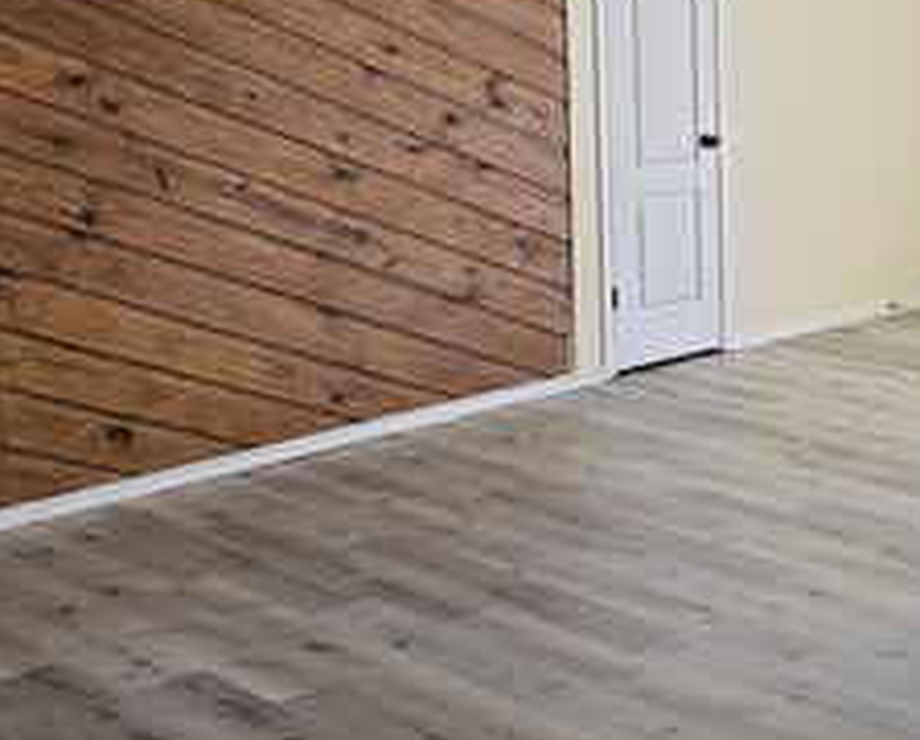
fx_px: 1746
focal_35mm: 64
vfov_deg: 23.4
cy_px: 103
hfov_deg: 28.7
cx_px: 776
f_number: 1.7
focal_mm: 6.3
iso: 50
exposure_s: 1/120
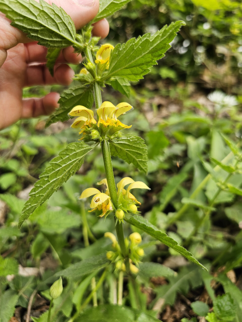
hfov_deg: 58.9
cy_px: 161
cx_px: 121
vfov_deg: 73.9
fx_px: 214
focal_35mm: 23
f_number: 1.7
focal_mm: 6.3
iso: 20
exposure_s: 1/180
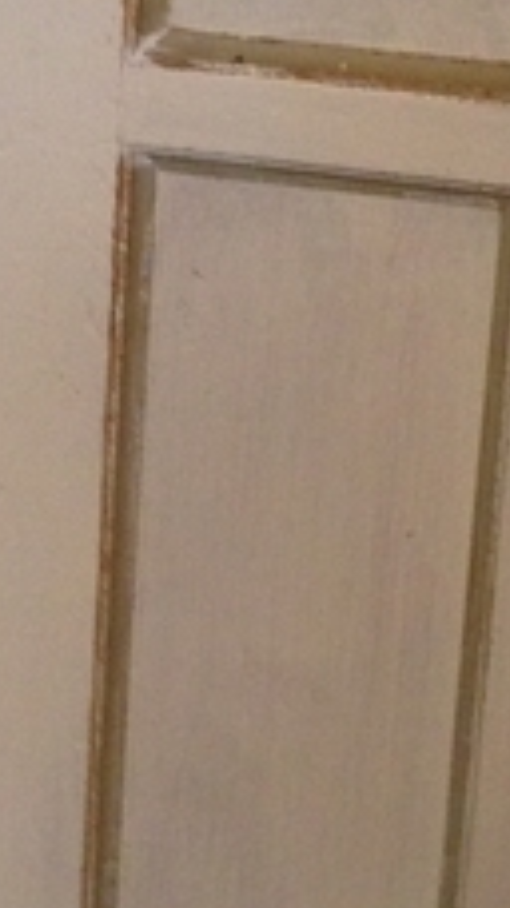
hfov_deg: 9.5
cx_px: -32
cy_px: 299
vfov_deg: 17.0
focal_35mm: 126
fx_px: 3034
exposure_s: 1/20
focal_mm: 4.12
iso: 200
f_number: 2.4
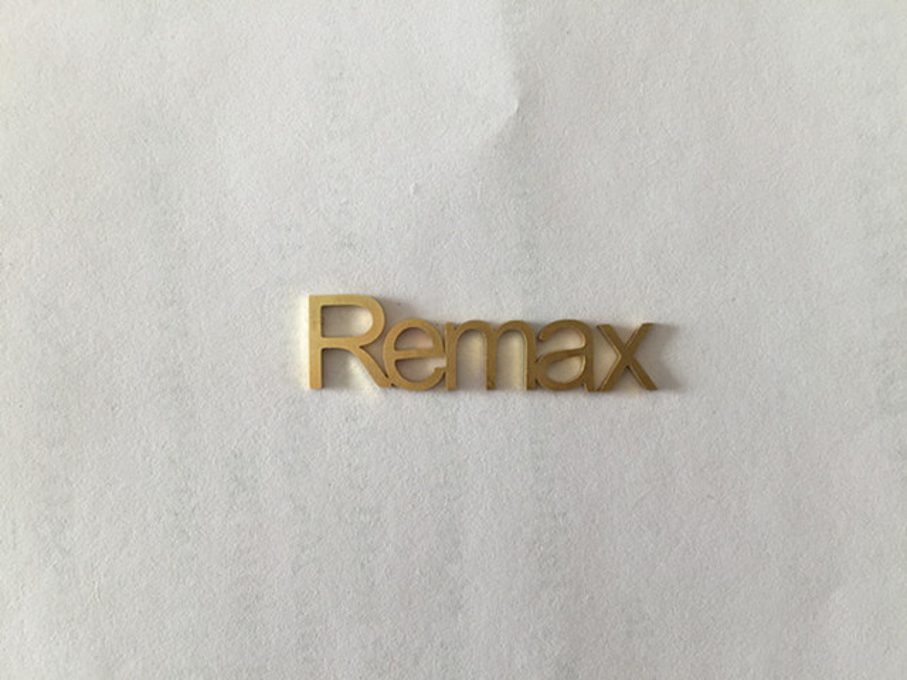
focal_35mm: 29
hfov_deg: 61.7
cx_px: 454
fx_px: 760
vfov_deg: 48.2
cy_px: 340
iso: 40
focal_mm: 4.15
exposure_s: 1/60
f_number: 2.2
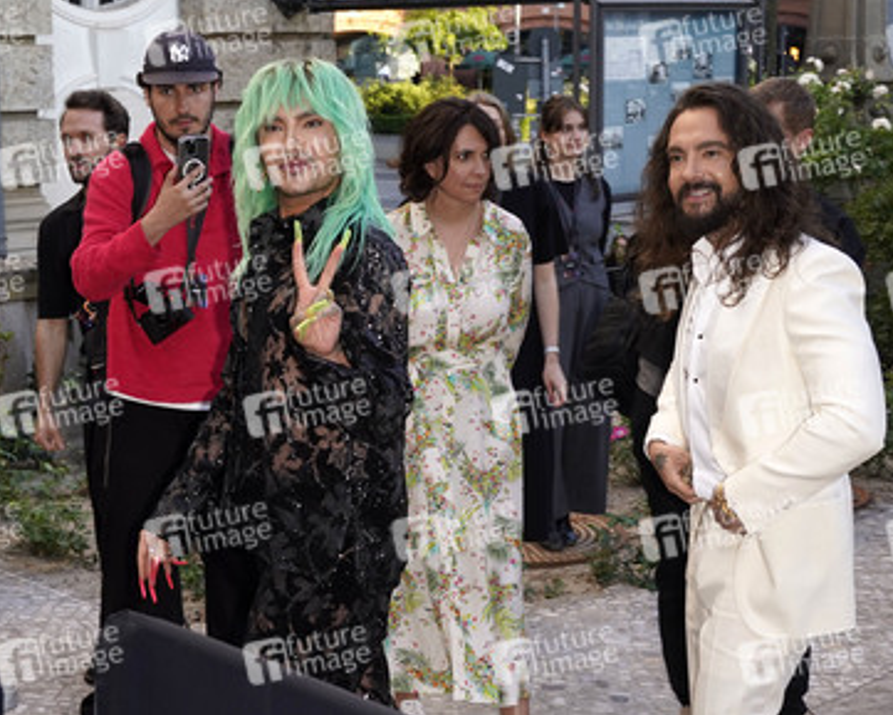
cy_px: 346
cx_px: 489
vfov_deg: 36.5
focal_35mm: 41
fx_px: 1084
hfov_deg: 44.7
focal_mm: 35
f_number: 5.6
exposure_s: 1/160
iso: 320
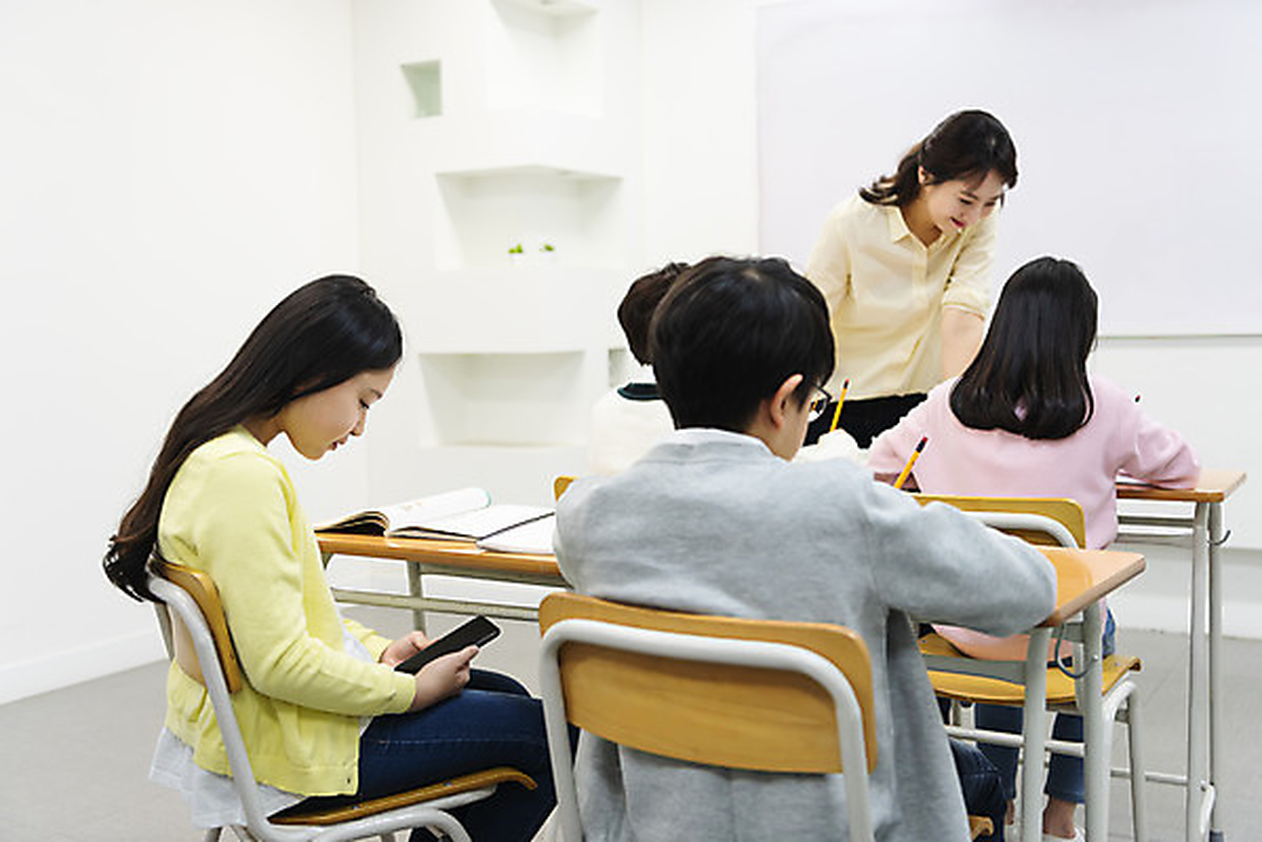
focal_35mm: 38
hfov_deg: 50.7
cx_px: 631
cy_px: 421
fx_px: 1333
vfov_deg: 35.1
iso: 640
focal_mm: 38
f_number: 2.8
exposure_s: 1/160
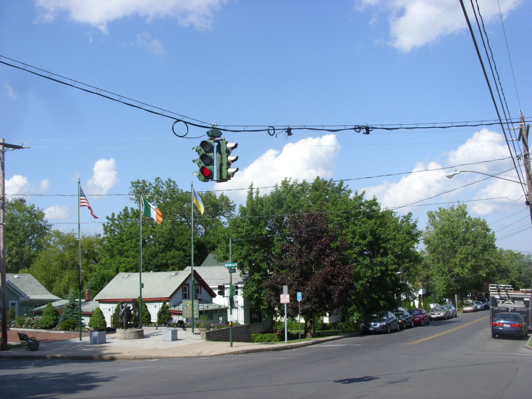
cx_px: 266
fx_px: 584
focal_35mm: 38
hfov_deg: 49.0
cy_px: 200
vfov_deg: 37.7
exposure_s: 1/544
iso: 50
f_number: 4.9
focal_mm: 6.3
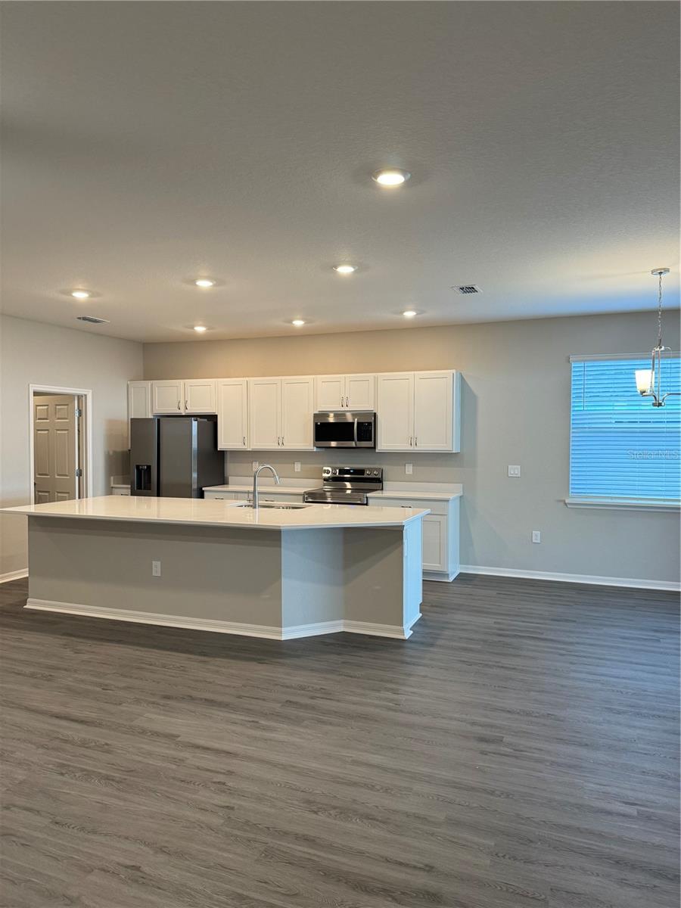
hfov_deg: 56.8
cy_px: 454
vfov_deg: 71.6
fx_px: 630
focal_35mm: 24
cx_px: 340
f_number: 1.78
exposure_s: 1/120
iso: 160
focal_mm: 6.76
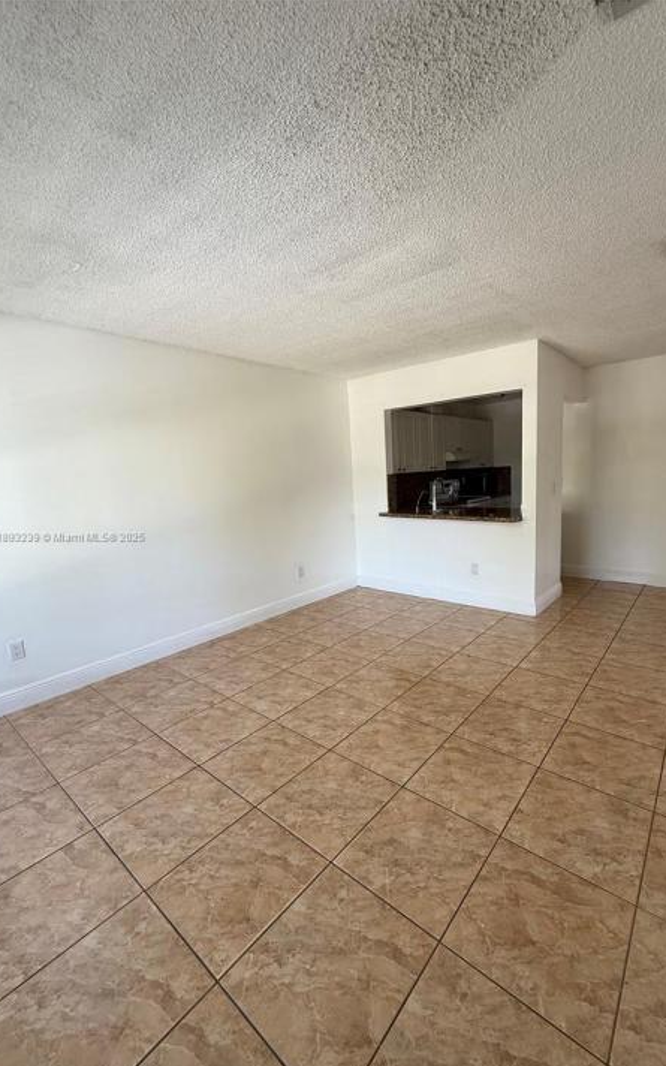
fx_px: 436
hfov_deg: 74.3
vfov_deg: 101.5
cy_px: 537
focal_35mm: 15
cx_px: 383
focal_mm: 2.22
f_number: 2.2
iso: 160
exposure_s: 1/99
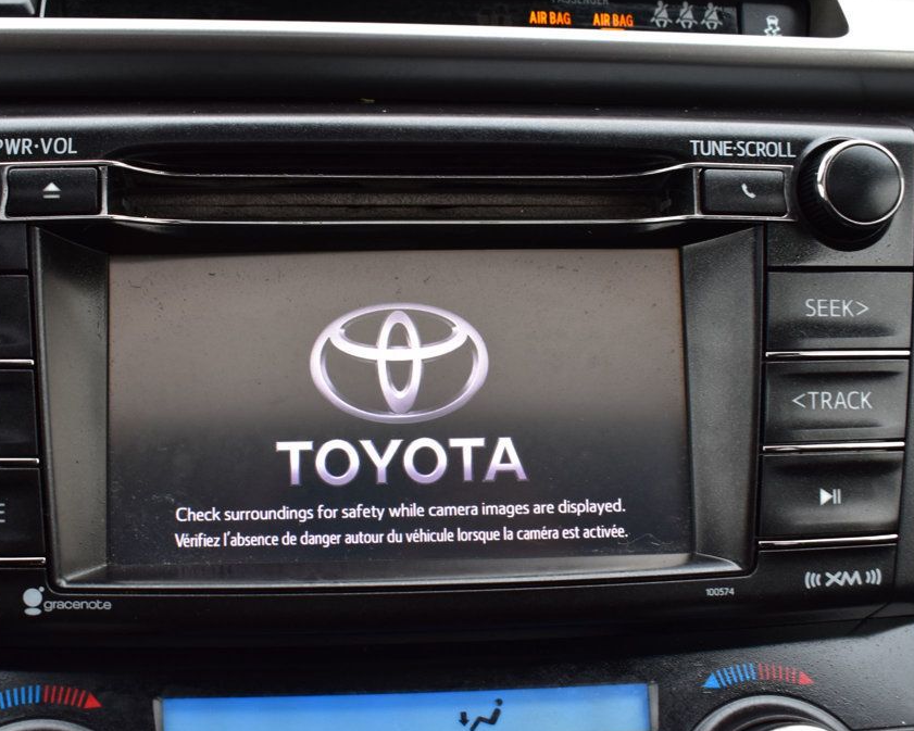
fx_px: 1299
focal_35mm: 48
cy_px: 364
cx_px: 384
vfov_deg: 31.5
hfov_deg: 38.7
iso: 400
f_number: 7.1
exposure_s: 1/30
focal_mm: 28
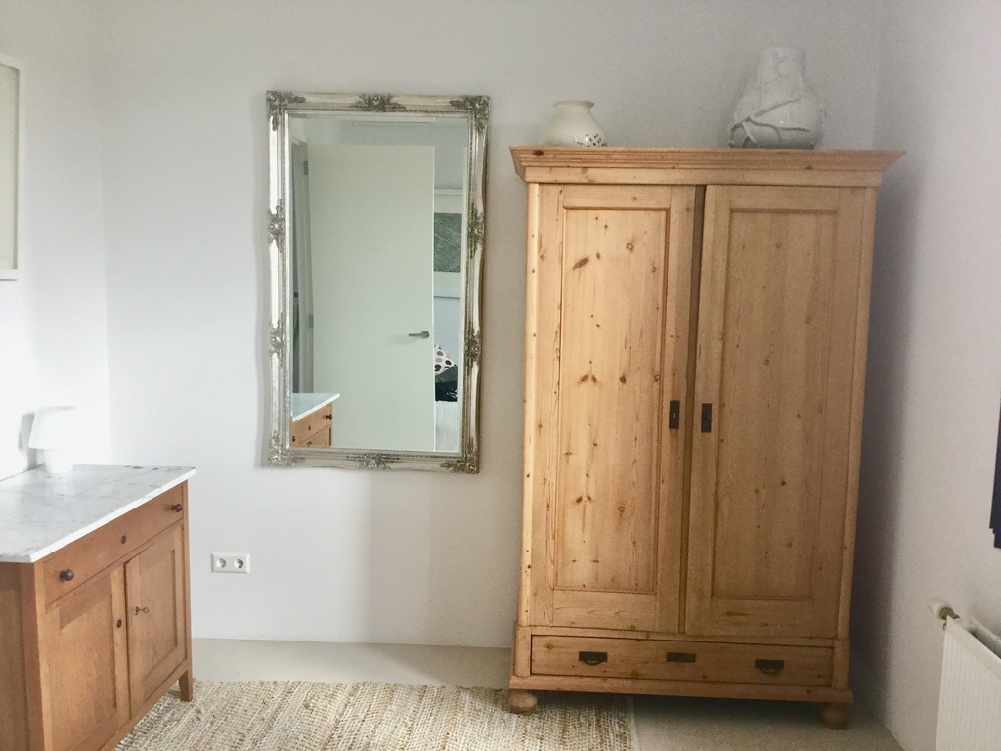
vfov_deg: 45.4
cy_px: 376
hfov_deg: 58.4
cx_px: 500
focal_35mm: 31
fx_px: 896
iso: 50
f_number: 2.4
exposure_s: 1/33
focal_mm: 3.3
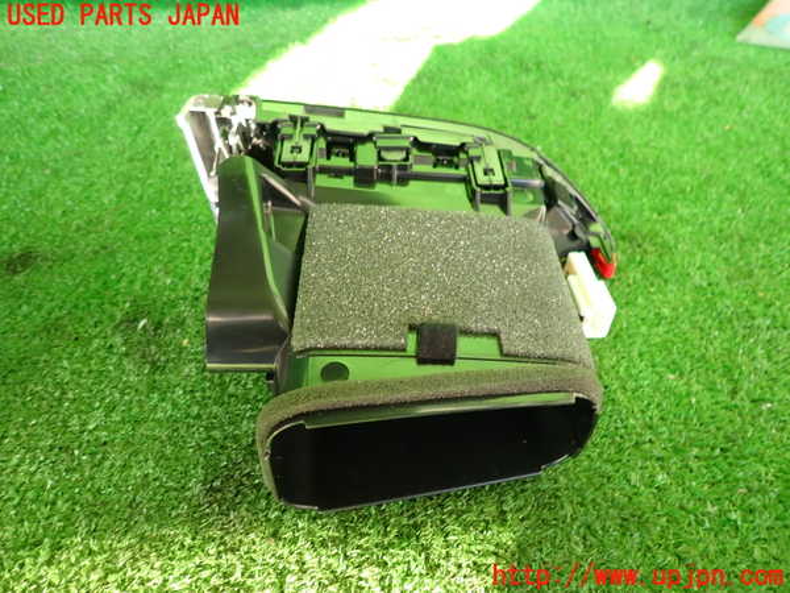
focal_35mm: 25
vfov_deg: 54.9
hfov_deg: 69.4
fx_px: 571
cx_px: 395
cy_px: 296
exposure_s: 1/60
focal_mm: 4.5
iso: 160
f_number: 2
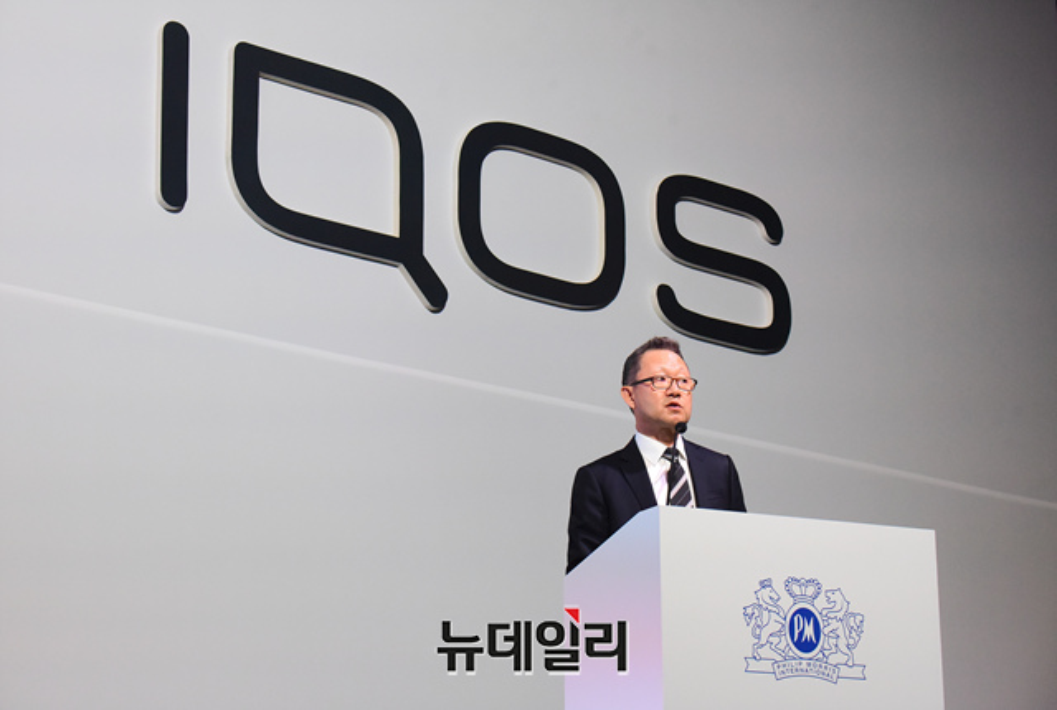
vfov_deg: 17.2
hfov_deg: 25.3
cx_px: 528
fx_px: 2354
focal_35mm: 80
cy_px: 355
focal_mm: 80
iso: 4000
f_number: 6.3
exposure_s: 1/250
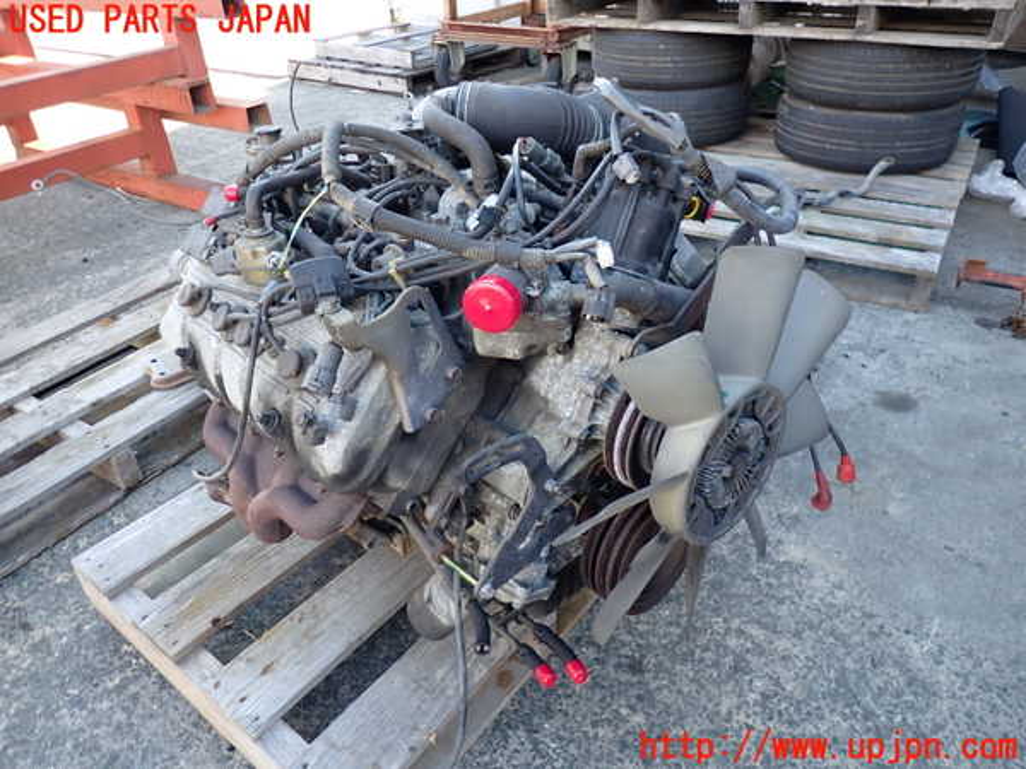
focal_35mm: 25
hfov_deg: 69.4
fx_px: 741
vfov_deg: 54.9
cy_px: 384
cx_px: 513
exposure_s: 1/125
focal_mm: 4.5
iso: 125
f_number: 2
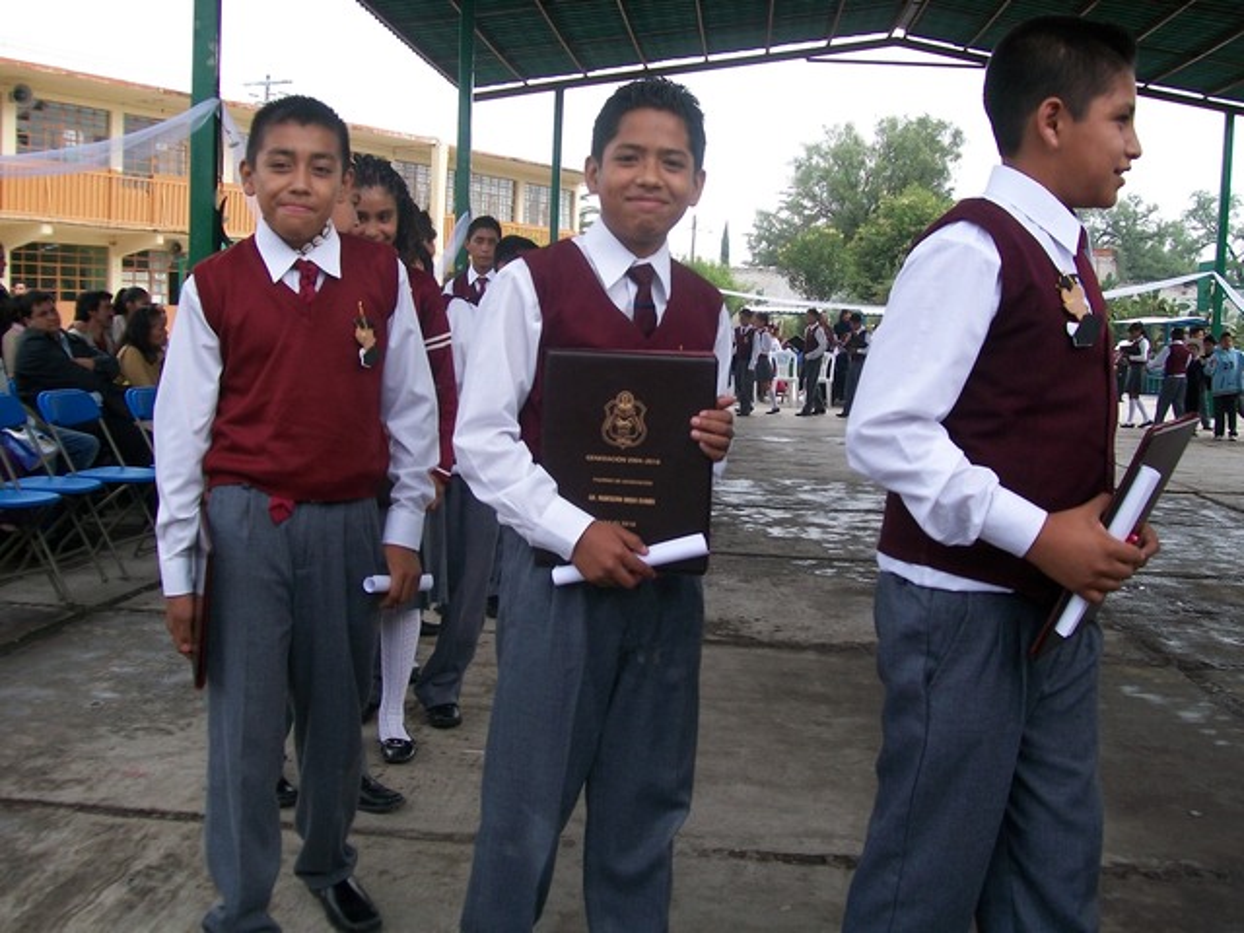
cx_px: 622
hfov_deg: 51.4
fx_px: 1294
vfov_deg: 39.7
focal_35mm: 36
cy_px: 466
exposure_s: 1/400
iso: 80
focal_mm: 6
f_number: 2.7
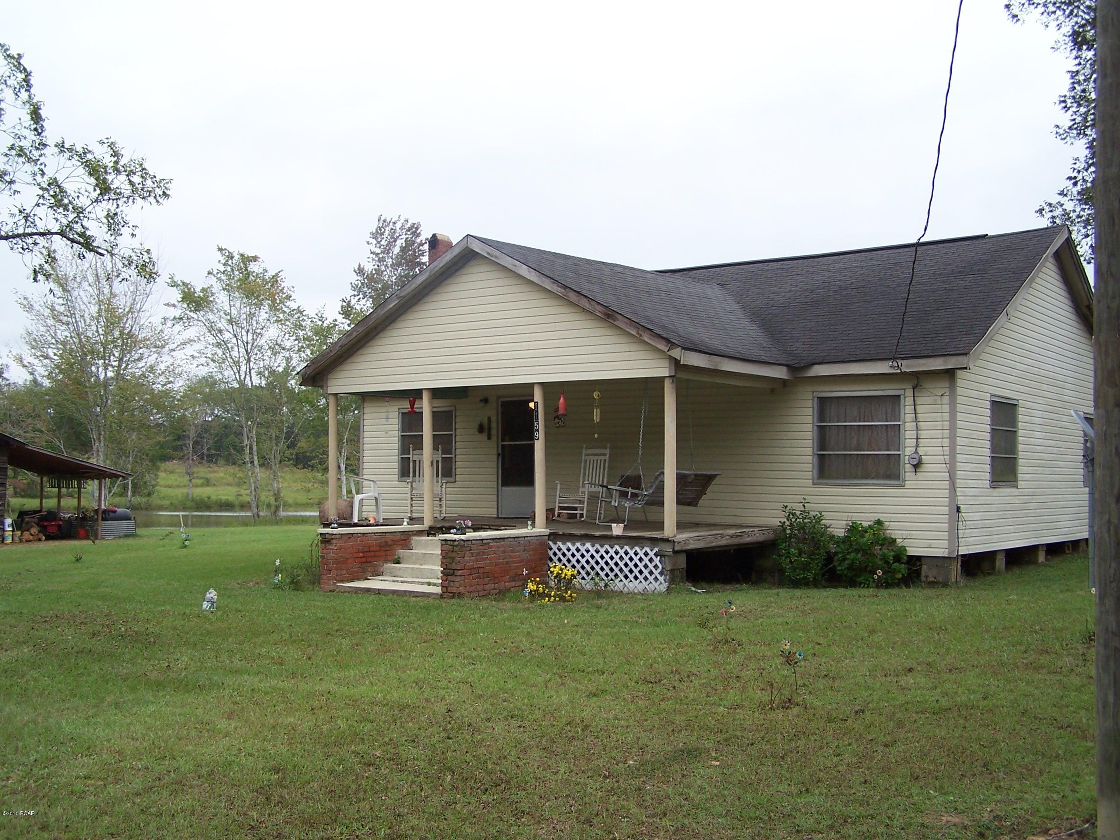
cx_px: 560
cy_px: 420
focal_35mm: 38
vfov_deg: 37.7
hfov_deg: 49.0
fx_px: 1229
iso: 80
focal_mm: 6.3
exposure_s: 1/320
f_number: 2.8
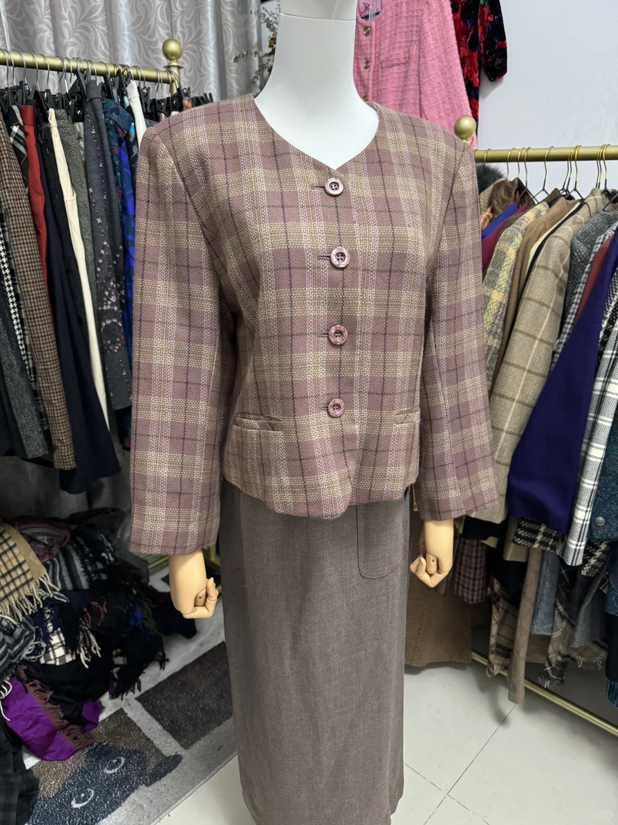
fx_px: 571
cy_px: 412
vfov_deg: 71.6
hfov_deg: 56.8
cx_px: 309
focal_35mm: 24
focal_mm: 6.76
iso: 640
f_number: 1.78
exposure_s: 1/33
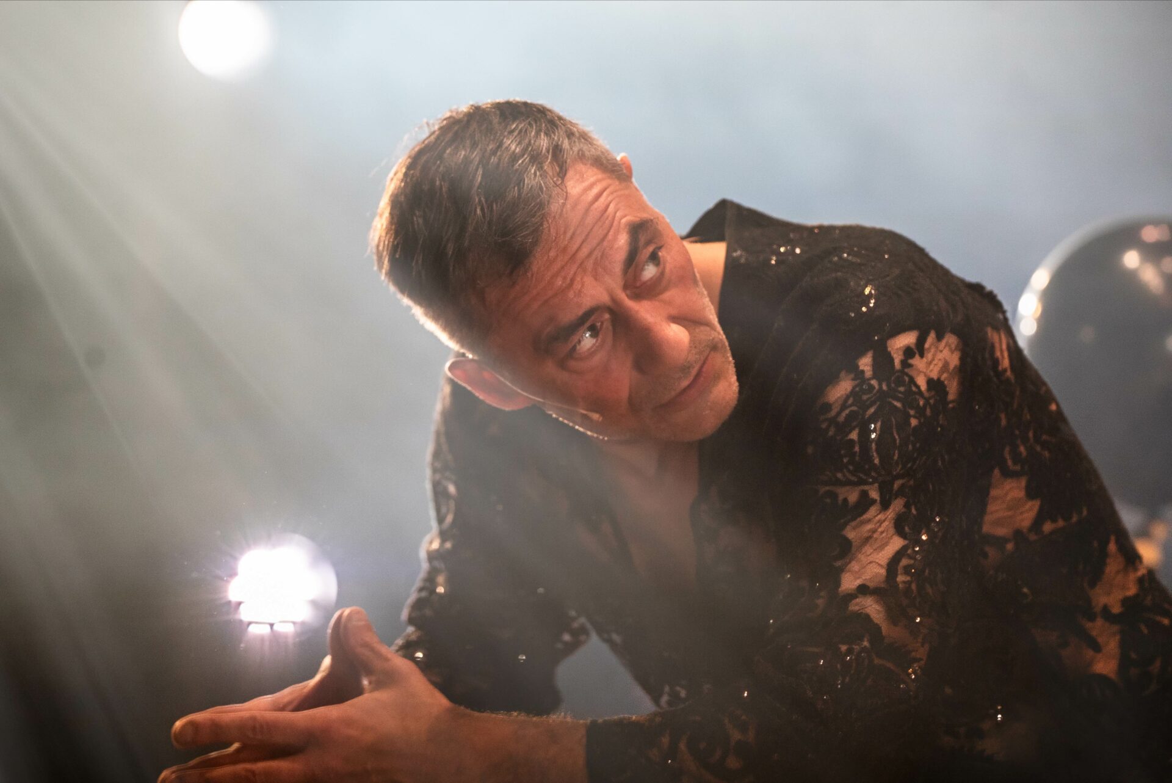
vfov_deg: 9.4
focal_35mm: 146
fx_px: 4755
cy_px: 392
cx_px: 586
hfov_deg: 14.1
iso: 1600
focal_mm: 146
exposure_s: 1/640
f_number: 4.5
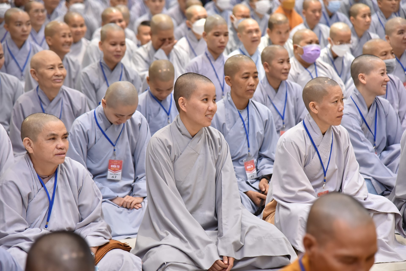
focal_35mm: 120
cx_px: 203
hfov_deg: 17.1
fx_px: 1354
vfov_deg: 11.4
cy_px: 136
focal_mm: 120
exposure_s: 1/125
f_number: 4
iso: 1600
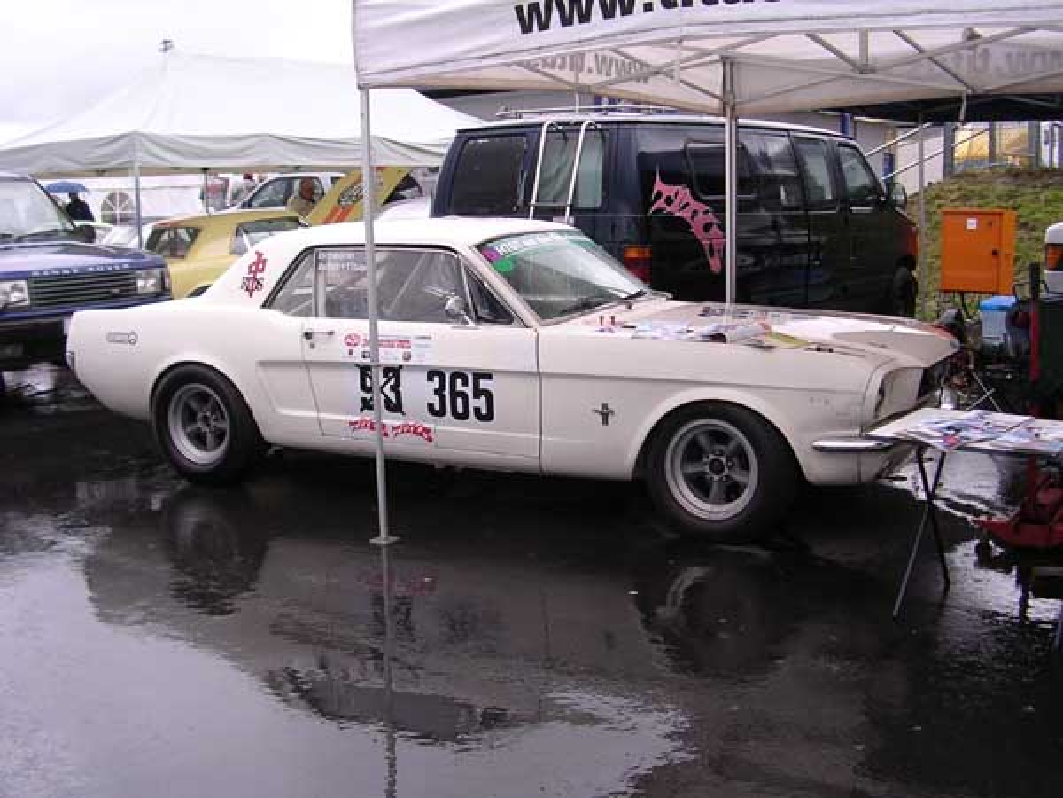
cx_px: 532
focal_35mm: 38
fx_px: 1167
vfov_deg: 37.7
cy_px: 399
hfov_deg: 49.0
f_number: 2.8
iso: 100
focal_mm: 5.8
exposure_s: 1/131
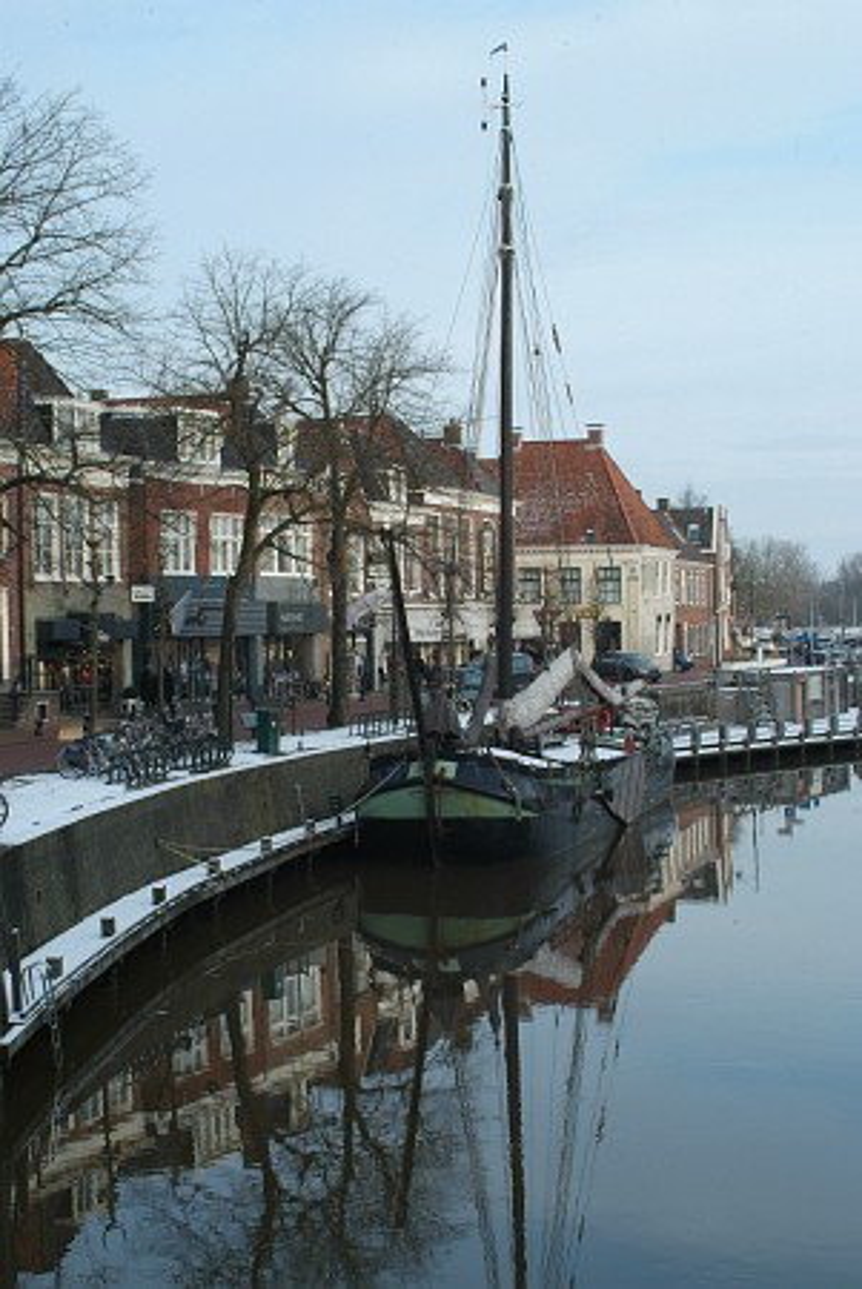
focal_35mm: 53
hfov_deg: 25.6
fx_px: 1899
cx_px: 431
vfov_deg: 37.5
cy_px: 644
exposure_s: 1/60
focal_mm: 35
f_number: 16
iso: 400
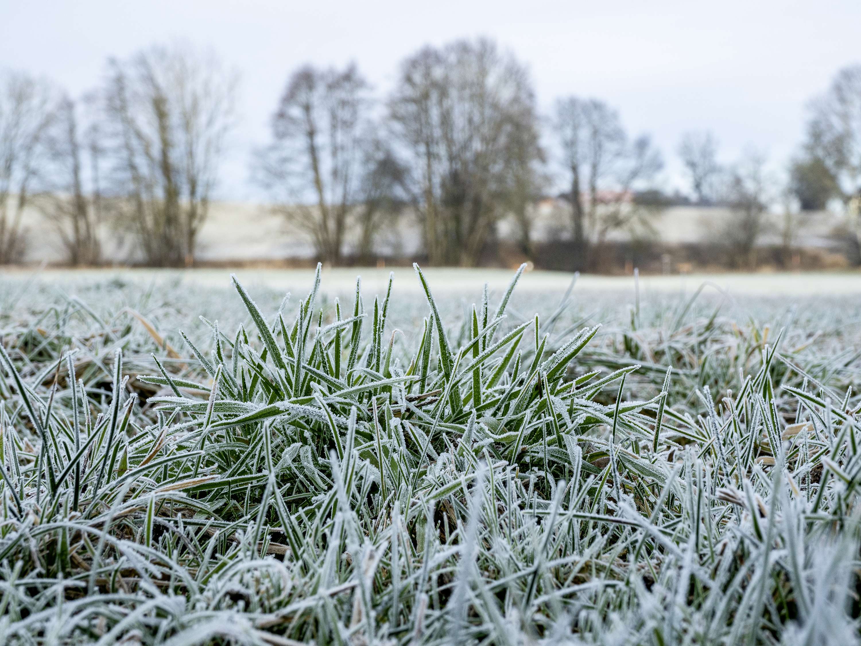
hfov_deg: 22.3
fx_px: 2189
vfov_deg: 16.8
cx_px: 430
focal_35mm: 88
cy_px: 323
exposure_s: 1/125
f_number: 9
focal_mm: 44
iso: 200
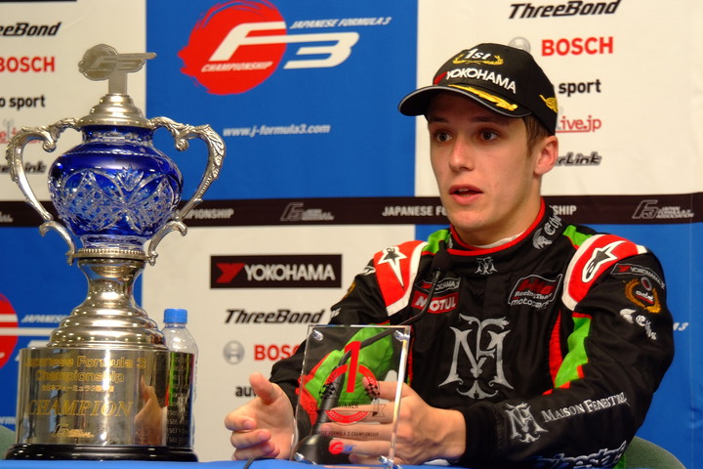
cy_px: 234
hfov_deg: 16.0
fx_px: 2499
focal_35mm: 128
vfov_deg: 10.7
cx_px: 352
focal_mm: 85
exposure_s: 1/60
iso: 400
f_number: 5.6
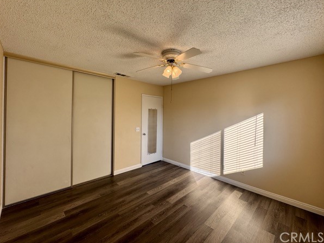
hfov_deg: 98.1
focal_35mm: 15
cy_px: 115
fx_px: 140
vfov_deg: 81.7
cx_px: 166
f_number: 2.2
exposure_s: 1/317
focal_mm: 2.22
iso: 40
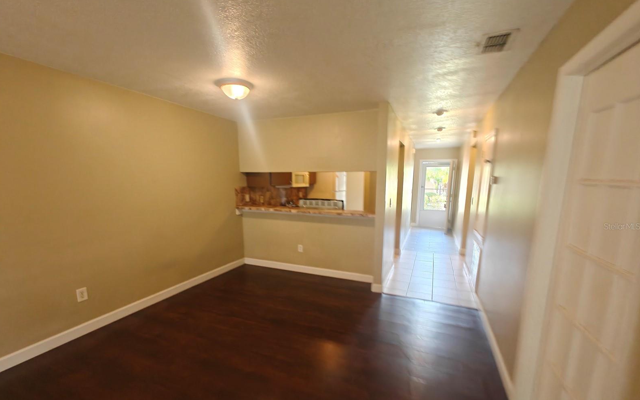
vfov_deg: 74.4
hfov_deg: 101.5
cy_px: 226
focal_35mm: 15
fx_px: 262
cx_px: 319
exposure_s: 1/30
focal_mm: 2.62
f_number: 2.2
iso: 200
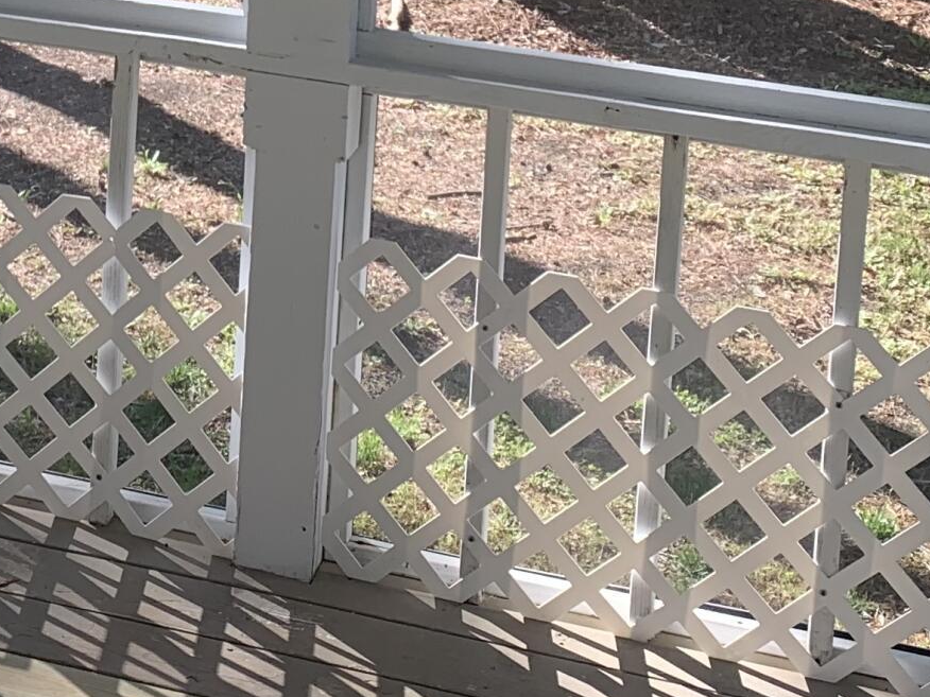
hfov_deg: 21.2
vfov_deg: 15.5
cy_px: -289
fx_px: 2391
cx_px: -3
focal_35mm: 89
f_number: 1.8
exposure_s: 1/275
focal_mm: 4.25
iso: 25
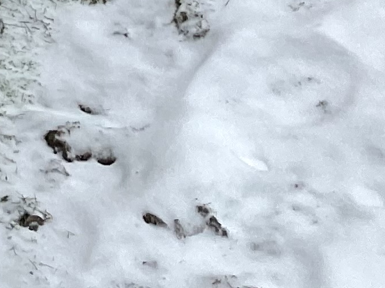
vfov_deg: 8.3
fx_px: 1724
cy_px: -539
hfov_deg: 10.3
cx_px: -654
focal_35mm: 155
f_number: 1.6
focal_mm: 4.2
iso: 125
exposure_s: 1/121
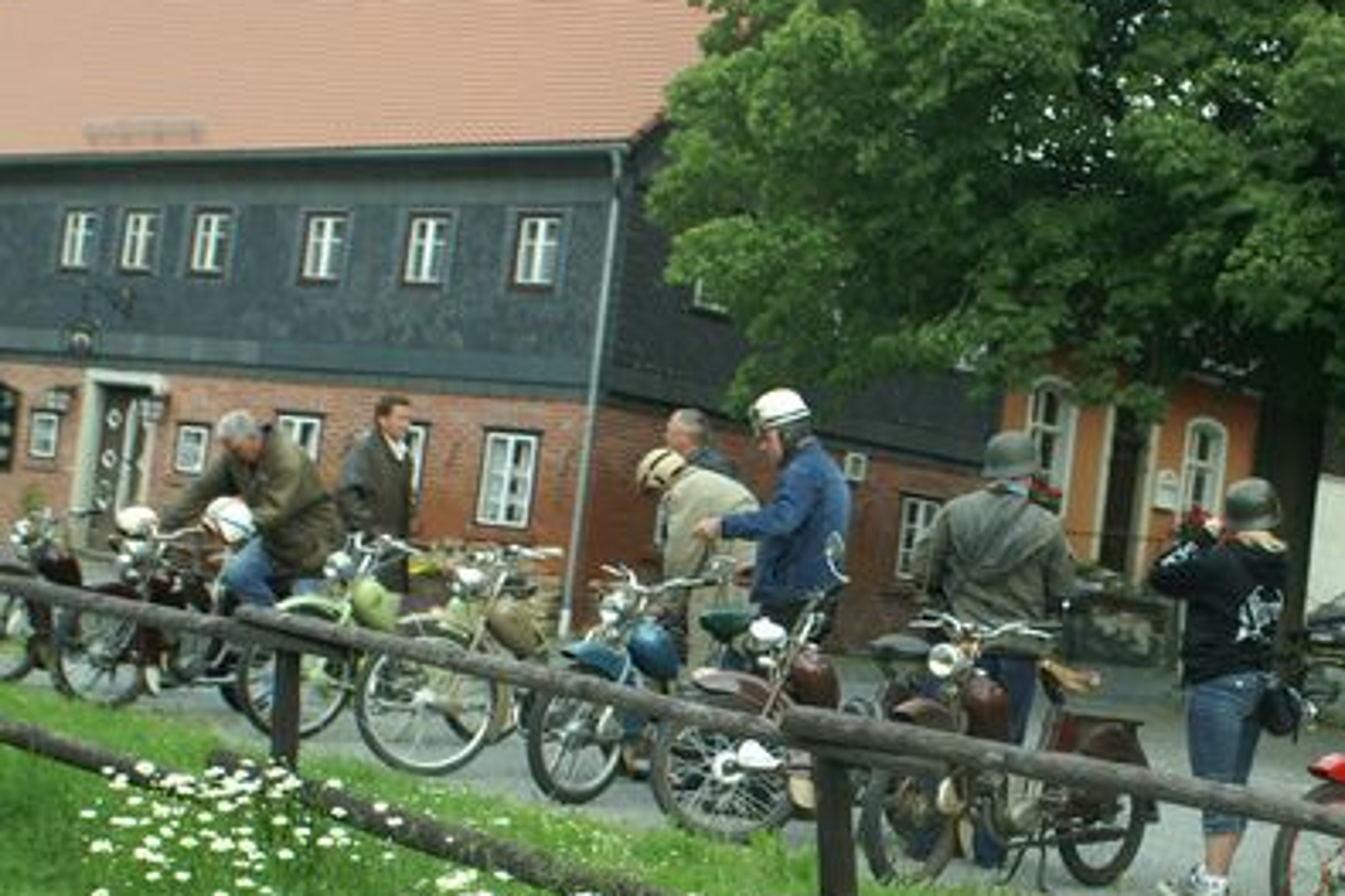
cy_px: 630
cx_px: 1008
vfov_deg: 19.9
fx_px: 2539
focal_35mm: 68
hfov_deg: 29.2
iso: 200
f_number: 8
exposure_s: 1/125
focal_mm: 28
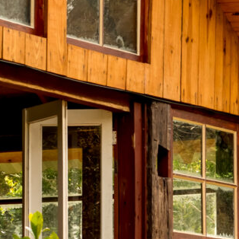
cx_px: 343
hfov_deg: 6.0
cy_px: 119
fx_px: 2250
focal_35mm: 288
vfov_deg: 6.1
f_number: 5.6
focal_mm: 52
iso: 320
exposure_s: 1/125
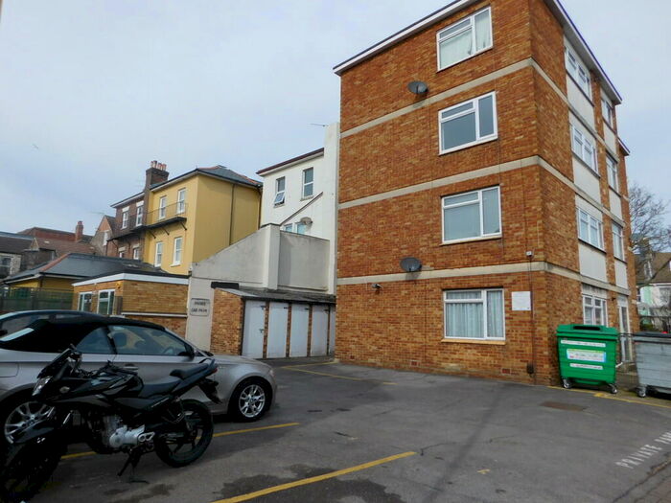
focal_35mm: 23
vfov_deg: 58.9
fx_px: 446
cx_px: 336
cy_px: 252
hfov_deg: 73.9
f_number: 6
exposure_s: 1/640
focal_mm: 4
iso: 125
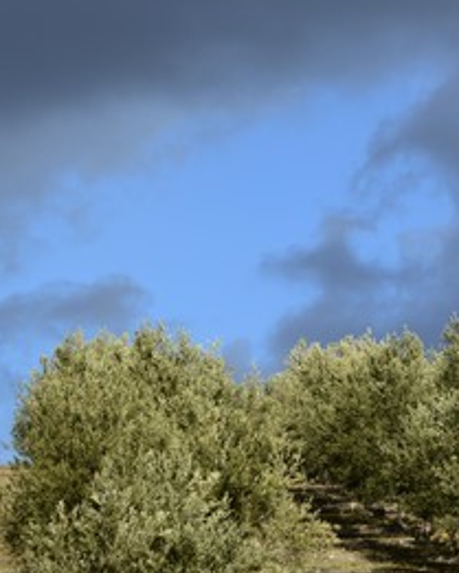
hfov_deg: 5.1
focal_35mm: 302
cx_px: 119
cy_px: 285
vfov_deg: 6.4
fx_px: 5125
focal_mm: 200
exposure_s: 1/400
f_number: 14
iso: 400
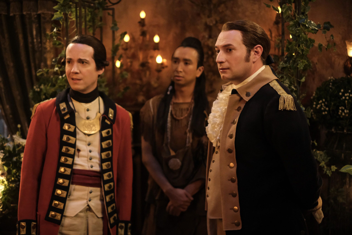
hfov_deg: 37.5
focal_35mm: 53
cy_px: 118
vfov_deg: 25.5
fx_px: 518
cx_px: 176
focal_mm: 35
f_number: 1.6
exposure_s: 1/125
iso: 6400
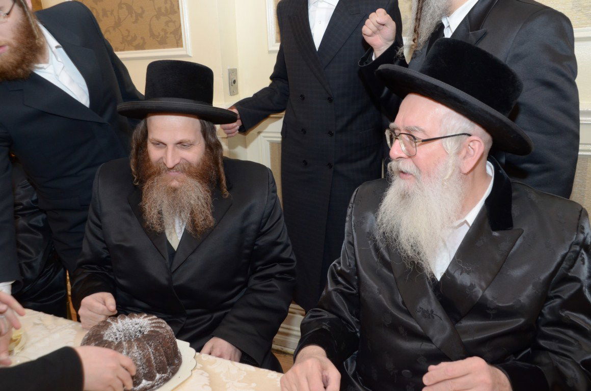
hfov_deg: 55.2
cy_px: 196
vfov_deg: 38.2
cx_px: 296
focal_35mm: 34
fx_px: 565
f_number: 6.3
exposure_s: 1/125
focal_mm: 23
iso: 800
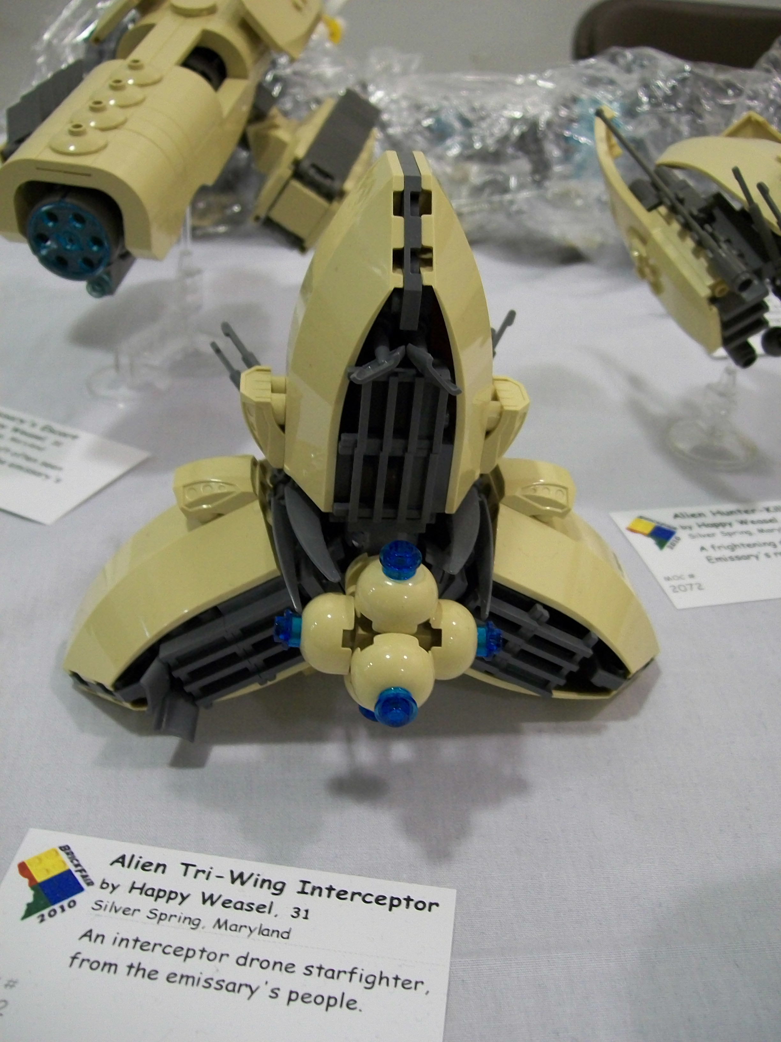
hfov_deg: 39.7
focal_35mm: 36
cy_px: 521
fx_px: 1083
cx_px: 390
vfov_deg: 51.4
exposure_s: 1/30
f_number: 2.7
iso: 160
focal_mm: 6
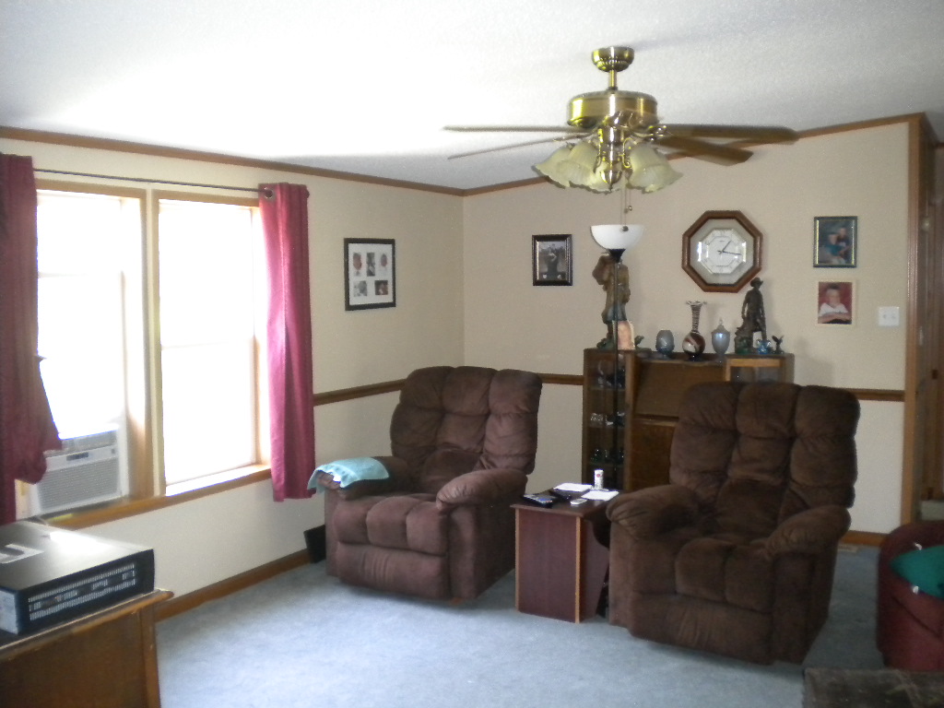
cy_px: 354
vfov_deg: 40.7
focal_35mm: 35
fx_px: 954
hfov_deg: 52.6
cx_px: 472
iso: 400
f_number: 3.1
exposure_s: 1/42.8
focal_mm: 6.3
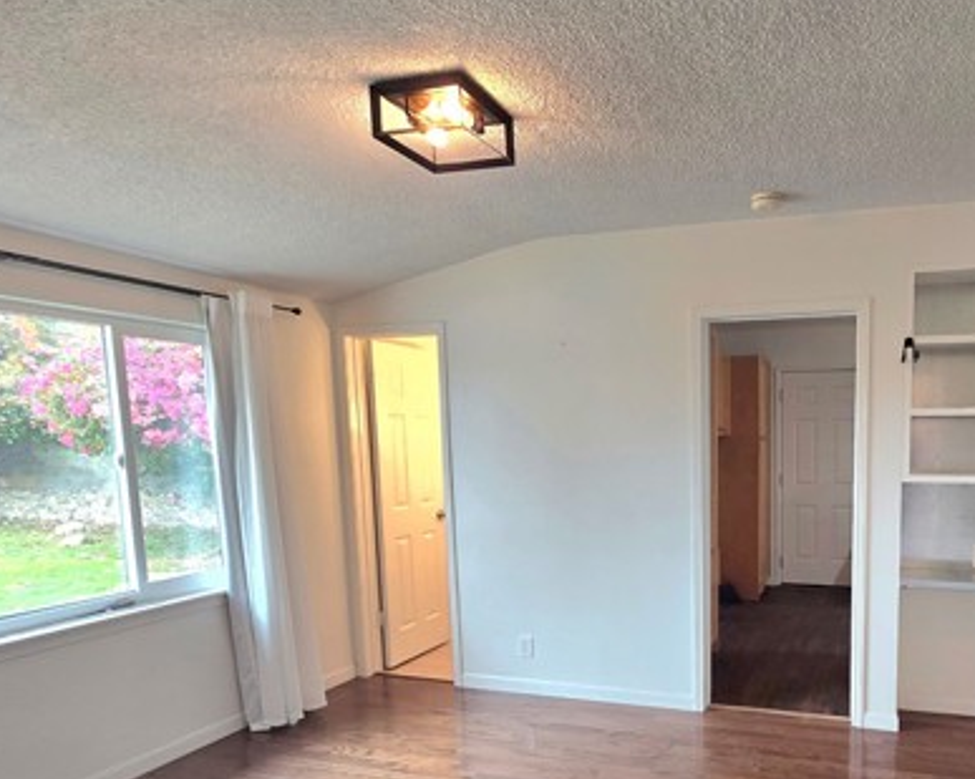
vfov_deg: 64.2
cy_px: 504
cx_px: 710
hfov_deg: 73.2
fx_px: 606
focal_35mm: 21
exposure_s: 1/60.2
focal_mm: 2.2
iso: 125
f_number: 2.2
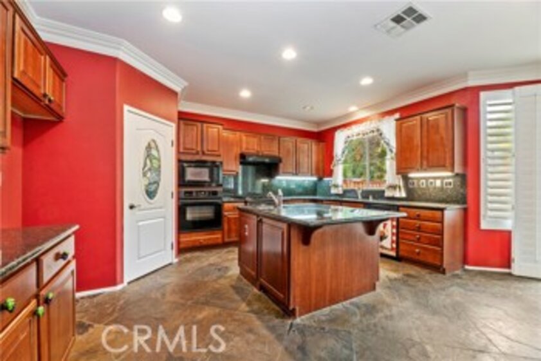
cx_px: 270
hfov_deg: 104.3
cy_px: 180
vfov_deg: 81.2
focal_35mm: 14
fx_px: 210
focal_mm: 14
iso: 500
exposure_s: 1/2
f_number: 10
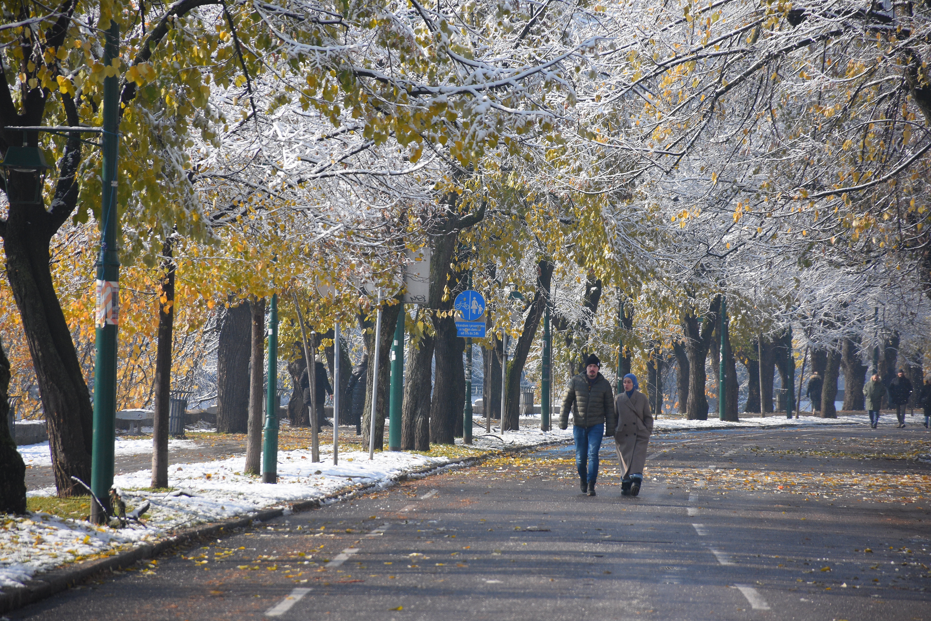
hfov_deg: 9.8
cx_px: 466
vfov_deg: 6.5
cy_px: 310
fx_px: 5430
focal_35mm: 210
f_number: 5.6
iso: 800
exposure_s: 1/2000
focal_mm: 140
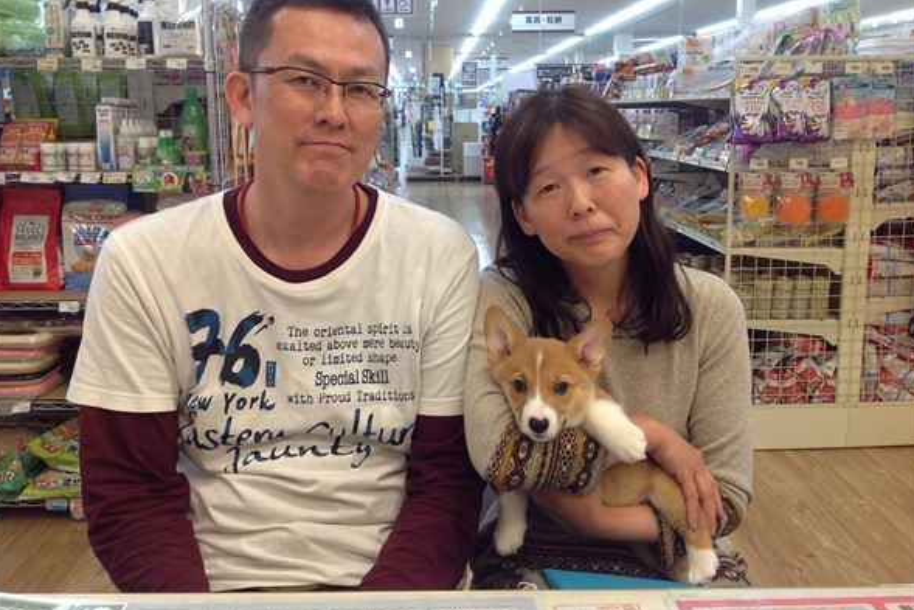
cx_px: 456
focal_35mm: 37
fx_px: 940
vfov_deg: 35.9
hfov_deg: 51.9
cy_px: 272
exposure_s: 1/40
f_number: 2.4
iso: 64
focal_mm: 4.28
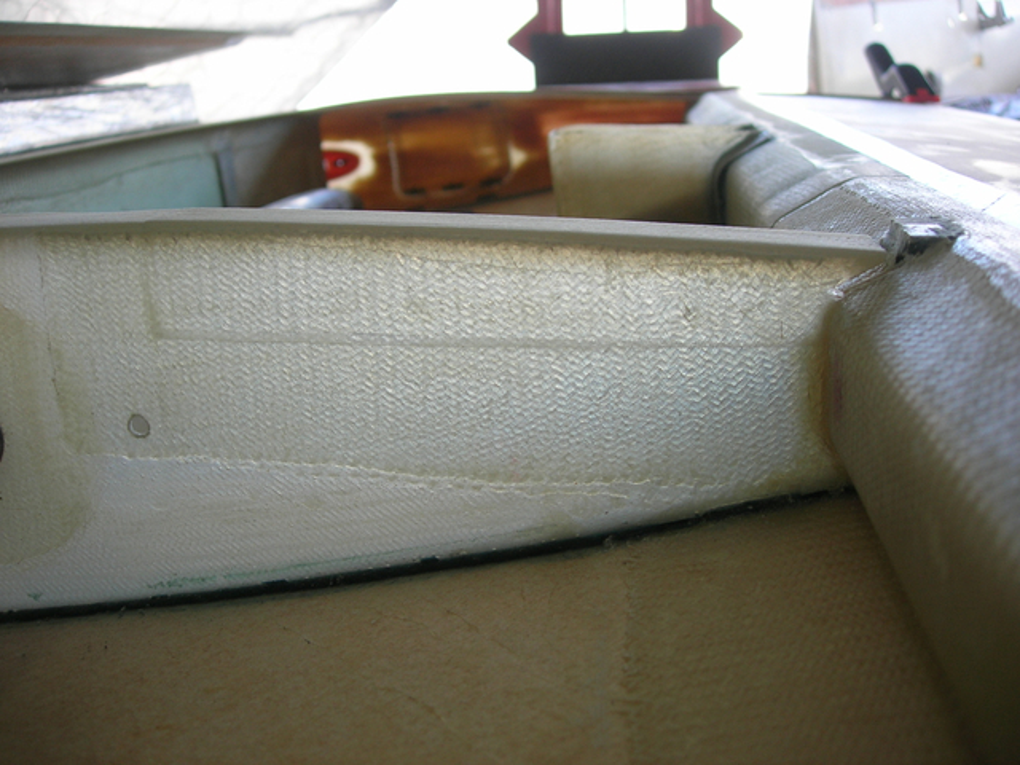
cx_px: 510
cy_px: 382
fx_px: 1120
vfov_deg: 37.7
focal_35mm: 38
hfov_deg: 49.0
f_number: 2.8
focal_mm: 7.8
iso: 64
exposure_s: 1/72
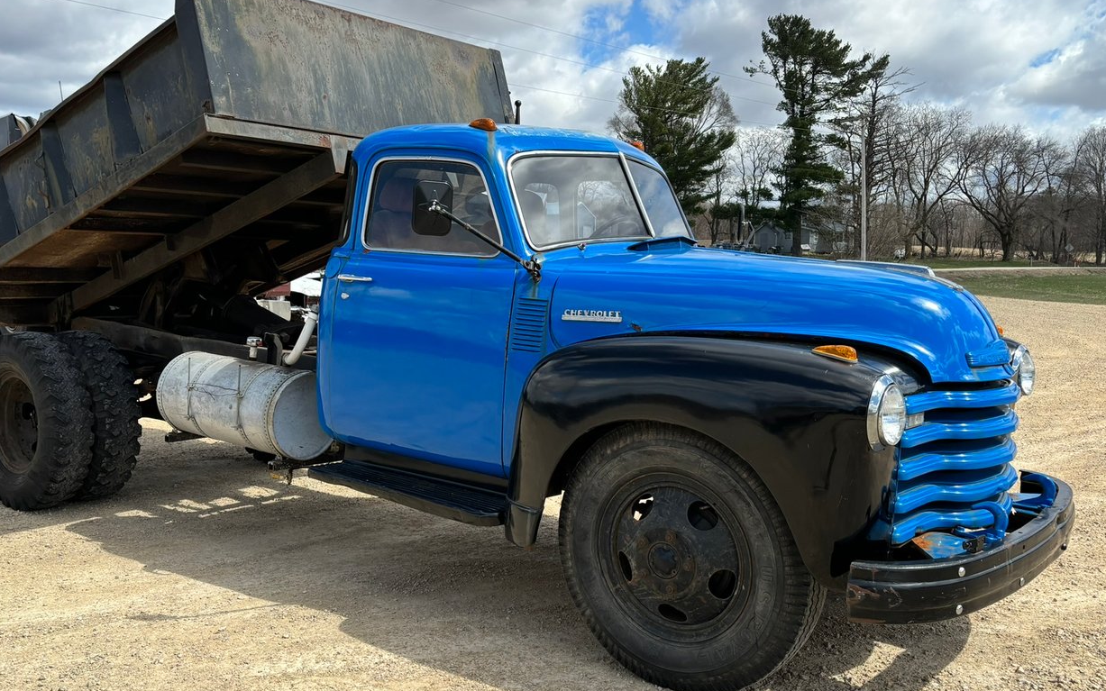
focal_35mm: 34
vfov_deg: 37.3
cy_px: 370
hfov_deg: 56.7
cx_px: 537
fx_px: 1025
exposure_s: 1/3106
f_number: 1.6
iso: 50
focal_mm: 5.96
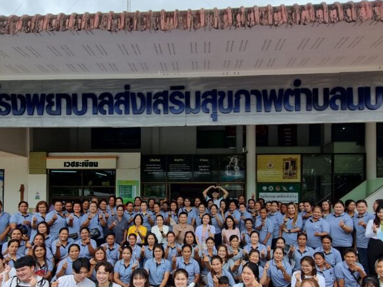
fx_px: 254
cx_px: 189
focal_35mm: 23
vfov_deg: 57.7
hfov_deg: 73.9
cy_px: 189
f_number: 2.2
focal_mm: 1.74
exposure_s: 1/1018
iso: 50
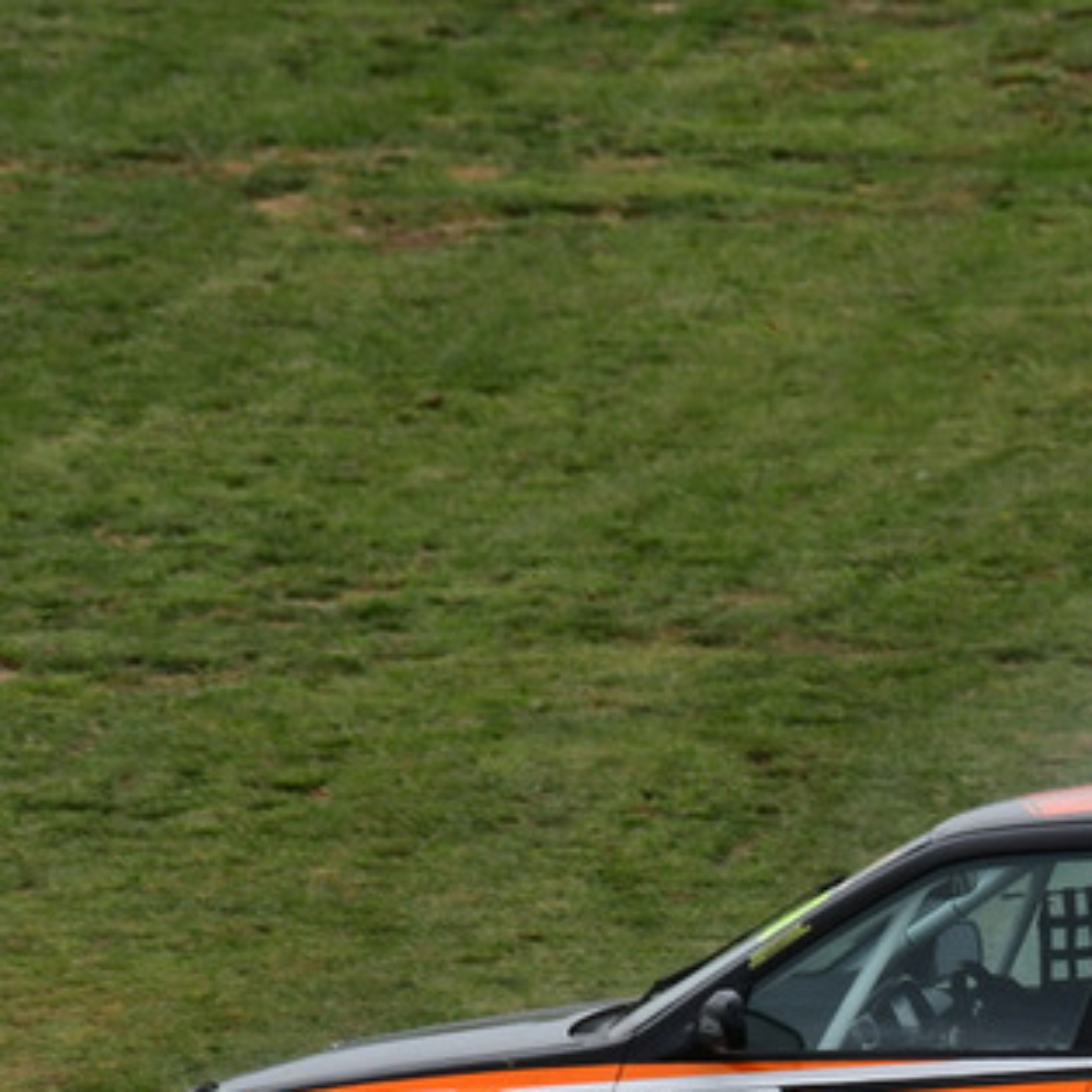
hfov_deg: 1.1
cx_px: 1141
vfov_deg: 1.1
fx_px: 57997
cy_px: 814
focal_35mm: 1625
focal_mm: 500
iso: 500
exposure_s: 1/640
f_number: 11
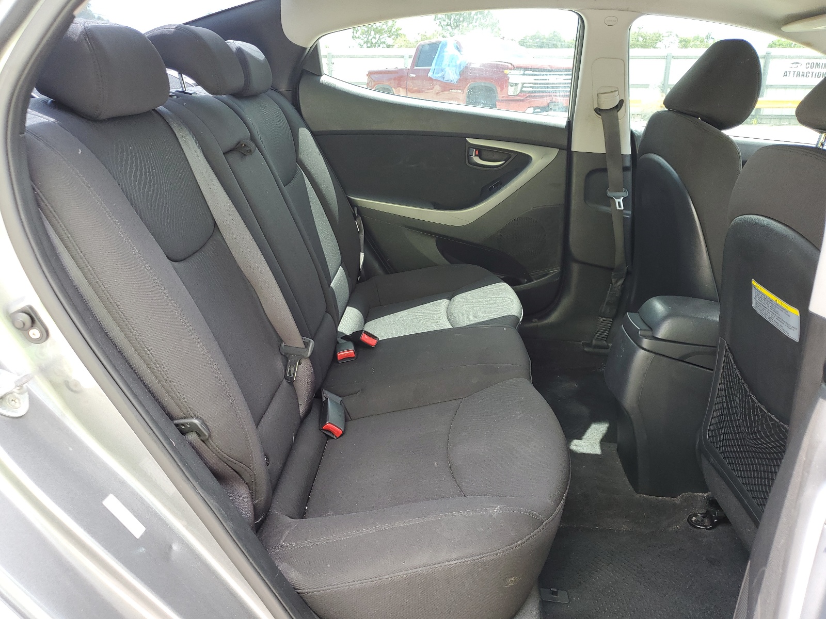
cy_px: 310
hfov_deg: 67.3
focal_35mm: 26
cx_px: 413
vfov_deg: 53.1
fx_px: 620
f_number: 1.5
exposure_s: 1/164
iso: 50
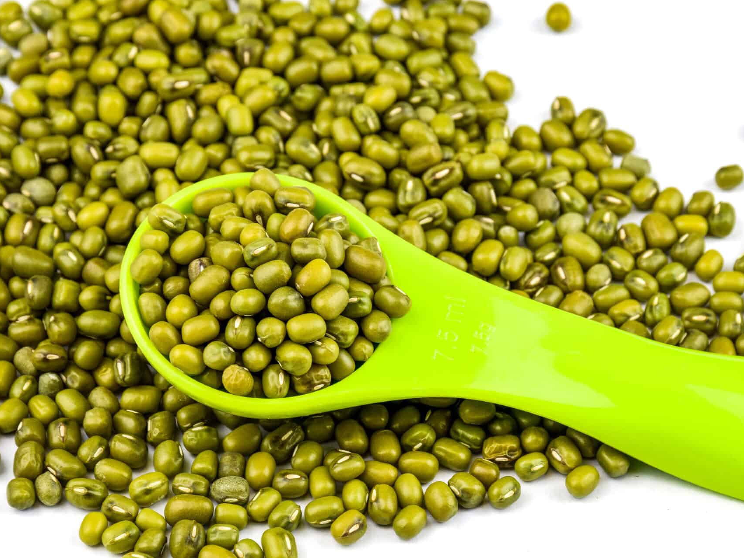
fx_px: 4900
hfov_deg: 8.7
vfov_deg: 6.5
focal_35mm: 228
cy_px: 279
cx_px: 356
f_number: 16
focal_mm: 140
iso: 100
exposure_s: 1/2.5
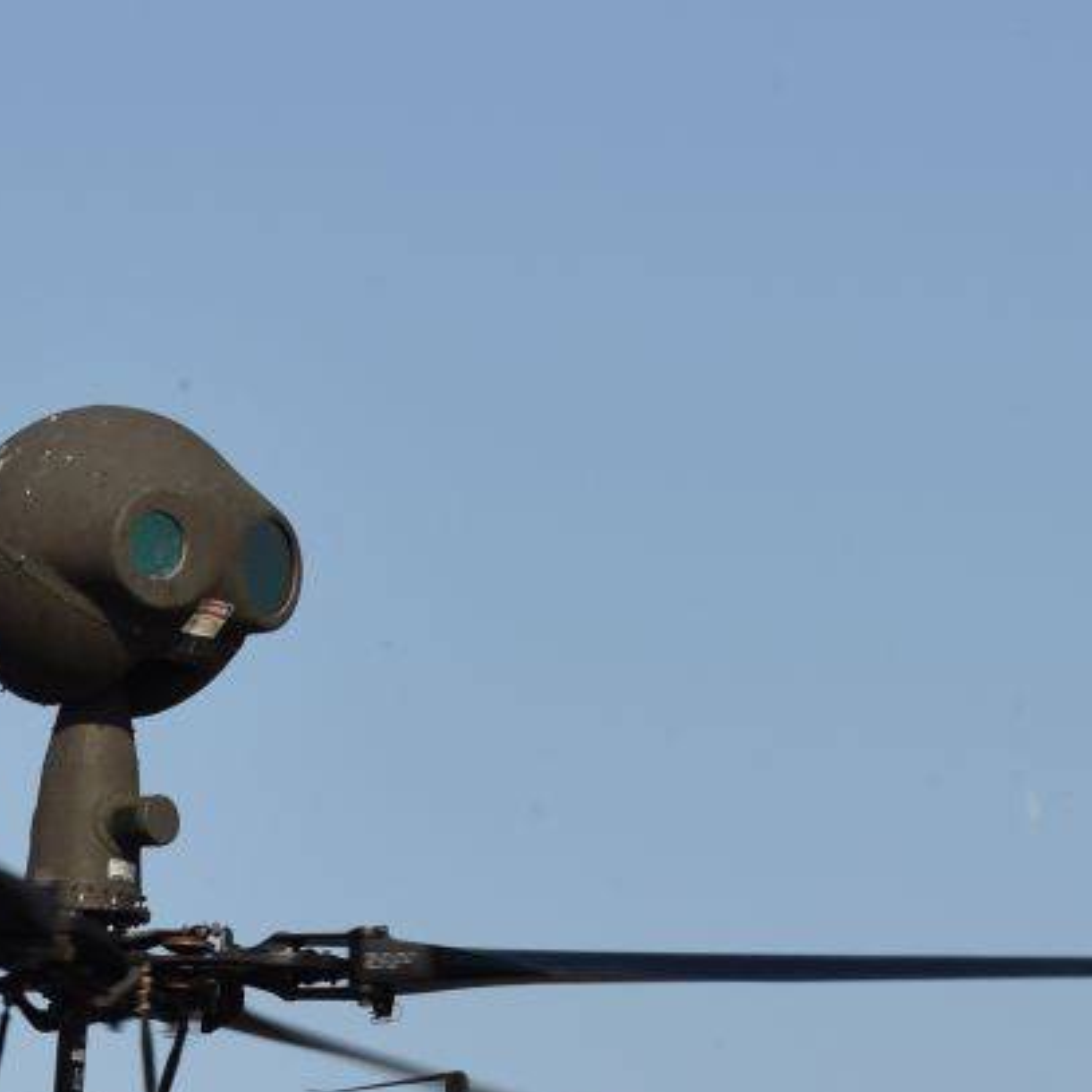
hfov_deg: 5.0
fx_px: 12527
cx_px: -86
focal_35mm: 351
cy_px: 1193
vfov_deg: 5.0
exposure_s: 1/800
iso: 100
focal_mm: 70
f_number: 5.6
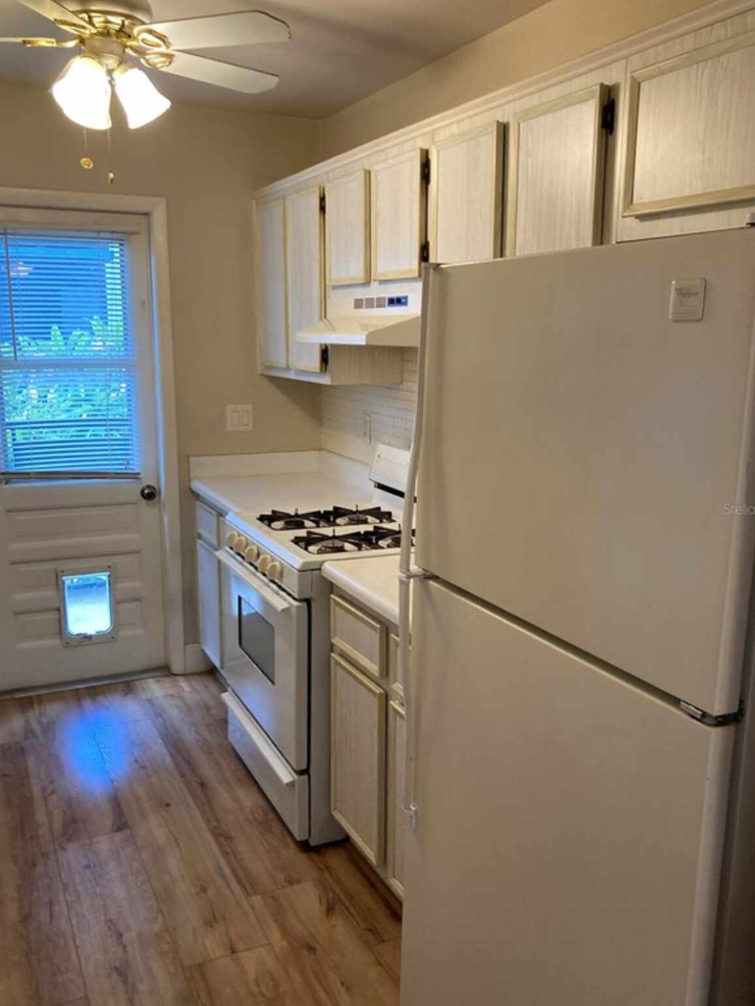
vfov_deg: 58.3
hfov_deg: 45.4
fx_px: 901
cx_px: 371
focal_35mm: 31
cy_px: 509
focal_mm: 3.99
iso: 100
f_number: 1.8
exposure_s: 1/60
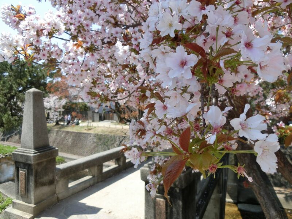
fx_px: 211
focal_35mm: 25
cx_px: 146
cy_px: 110
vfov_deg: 54.9
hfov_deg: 69.4
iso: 80
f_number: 3.5
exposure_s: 1/500
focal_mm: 4.5
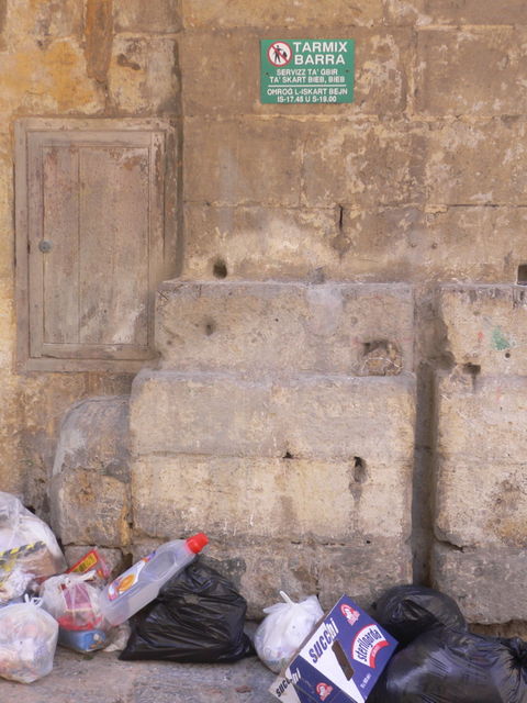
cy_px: 352
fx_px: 1035
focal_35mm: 51
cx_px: 264
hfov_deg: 28.6
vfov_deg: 37.5
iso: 80
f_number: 3.4
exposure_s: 1/100
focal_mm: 8.5
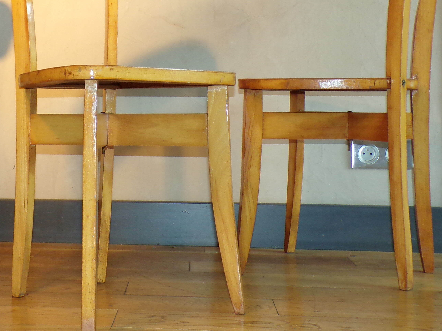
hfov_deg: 33.0
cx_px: 99
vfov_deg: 25.3
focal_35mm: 57
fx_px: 728
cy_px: 71
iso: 181
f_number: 3.2
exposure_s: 1/34
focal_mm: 5.8
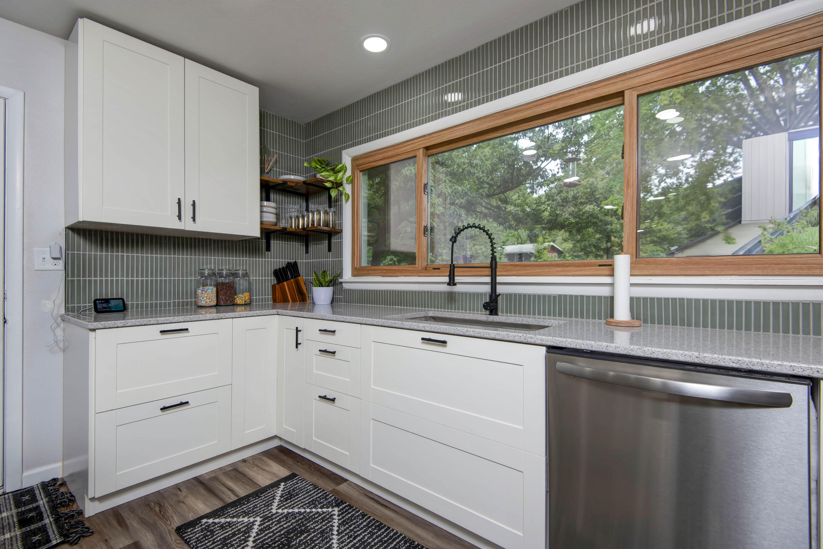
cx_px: 412
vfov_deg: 73.8
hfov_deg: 96.7
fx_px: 366
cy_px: 274
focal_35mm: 16
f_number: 6.3
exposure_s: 1/200
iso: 200
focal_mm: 16
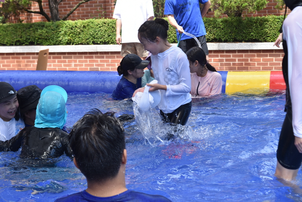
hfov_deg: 26.0
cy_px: 101
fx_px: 655
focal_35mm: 78
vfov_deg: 17.5
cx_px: 151
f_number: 7.1
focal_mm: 52
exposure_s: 1/200
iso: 400
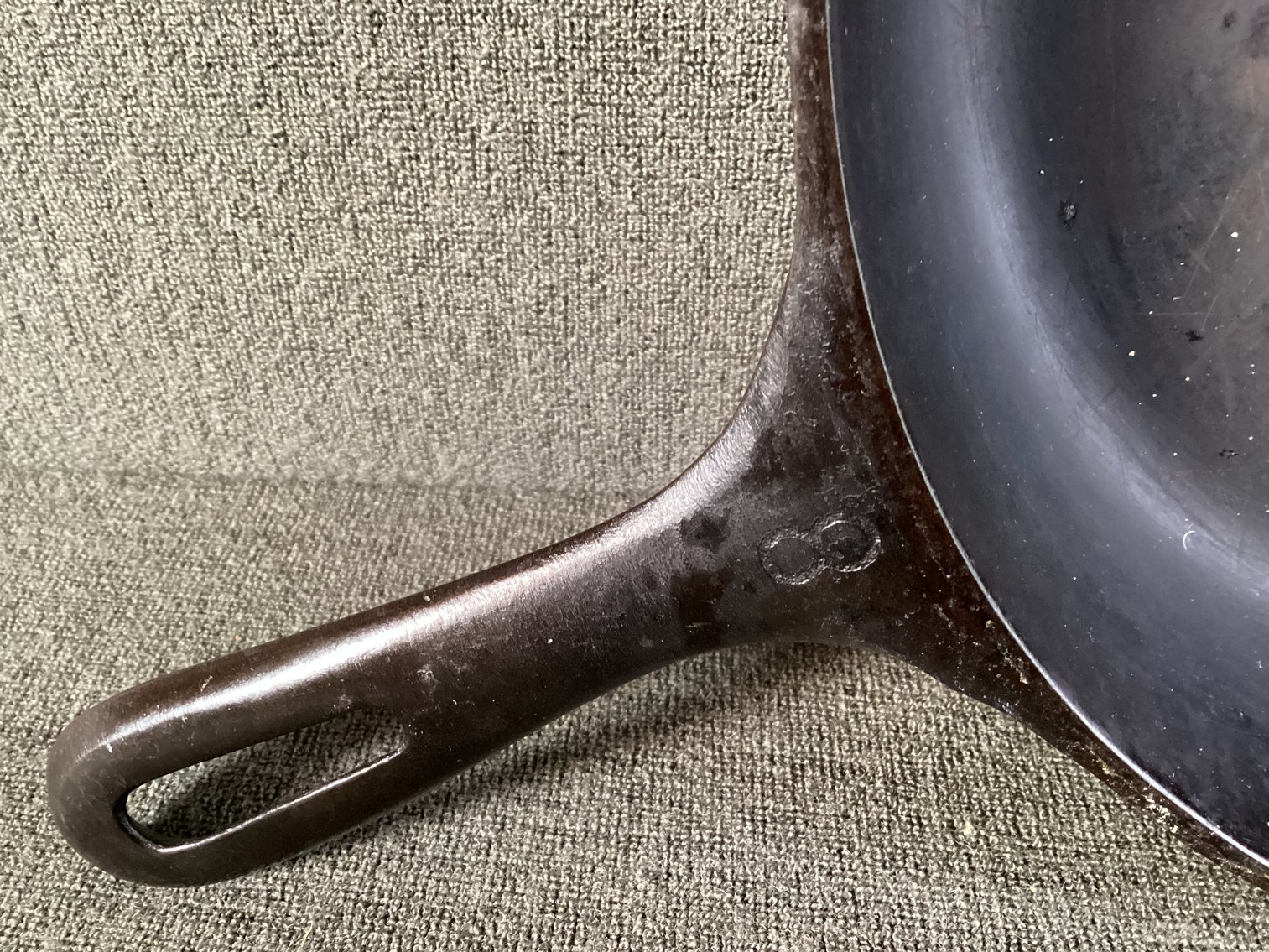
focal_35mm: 31
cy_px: 476
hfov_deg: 58.3
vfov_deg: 45.4
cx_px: 634
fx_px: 1137
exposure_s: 1/30
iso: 500
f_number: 2.4
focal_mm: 3.3
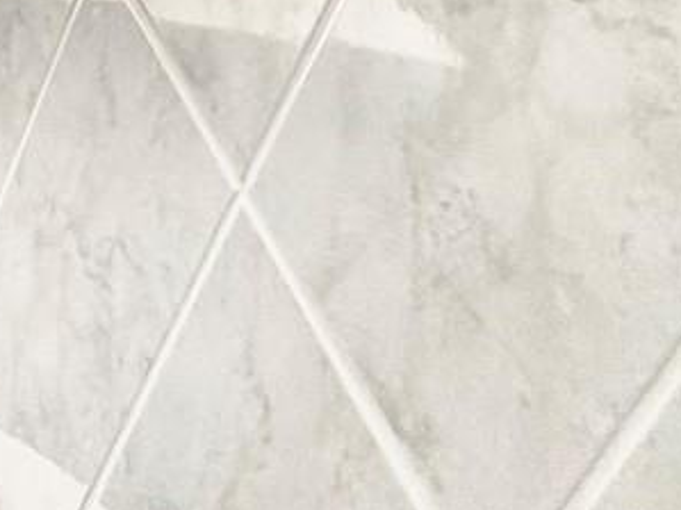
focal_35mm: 75
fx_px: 1475
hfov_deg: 14.1
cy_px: -262
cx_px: -1055
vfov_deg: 17.6
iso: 160
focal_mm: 2.22
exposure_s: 1/60
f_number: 2.2
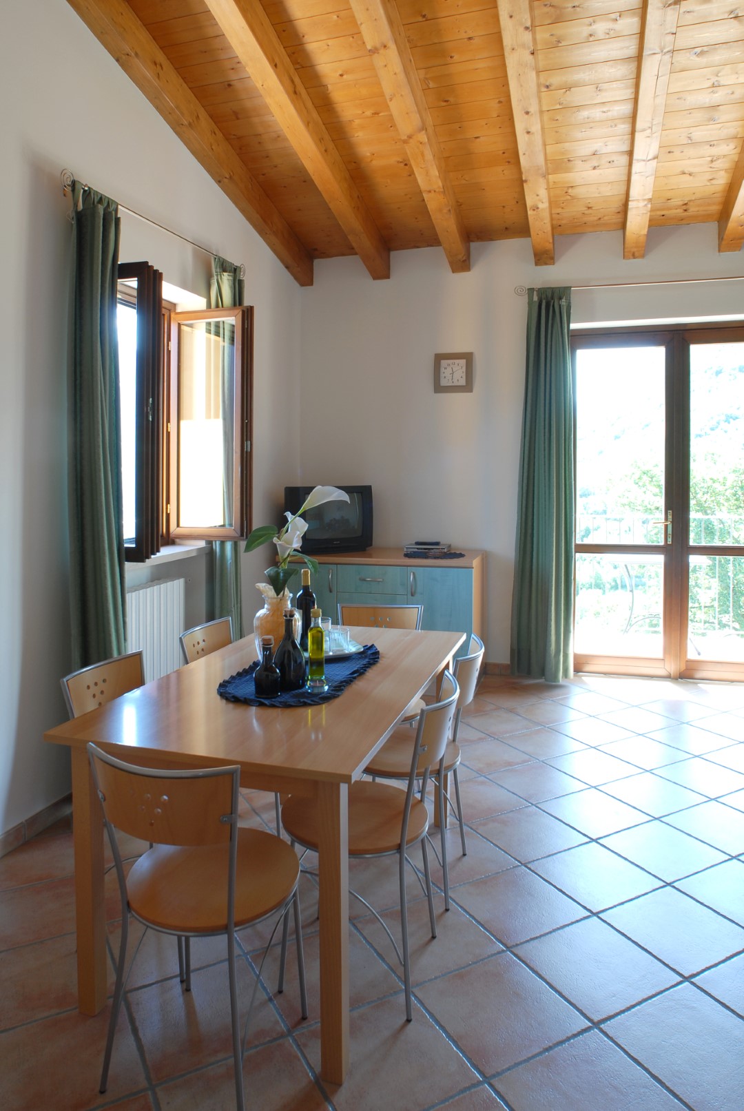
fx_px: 649
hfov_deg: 59.6
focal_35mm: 21
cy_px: 556
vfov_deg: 81.1
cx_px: 372
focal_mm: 14
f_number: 7.1
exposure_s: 1/5
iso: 100
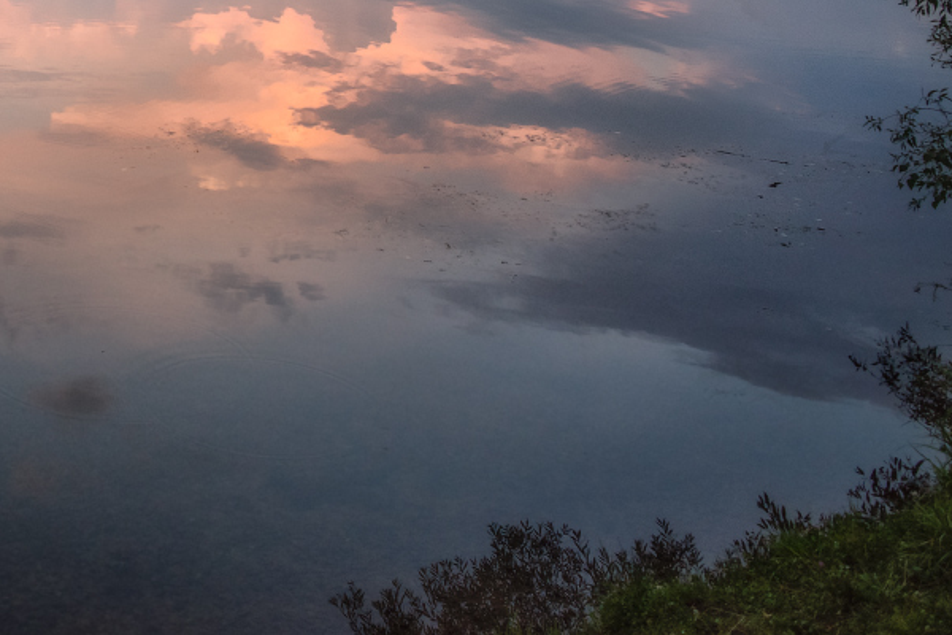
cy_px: -72
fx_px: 1296
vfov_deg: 25.4
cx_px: -97
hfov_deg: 34.7
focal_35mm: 49
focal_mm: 13.8
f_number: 2.8
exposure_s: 1/60
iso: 500
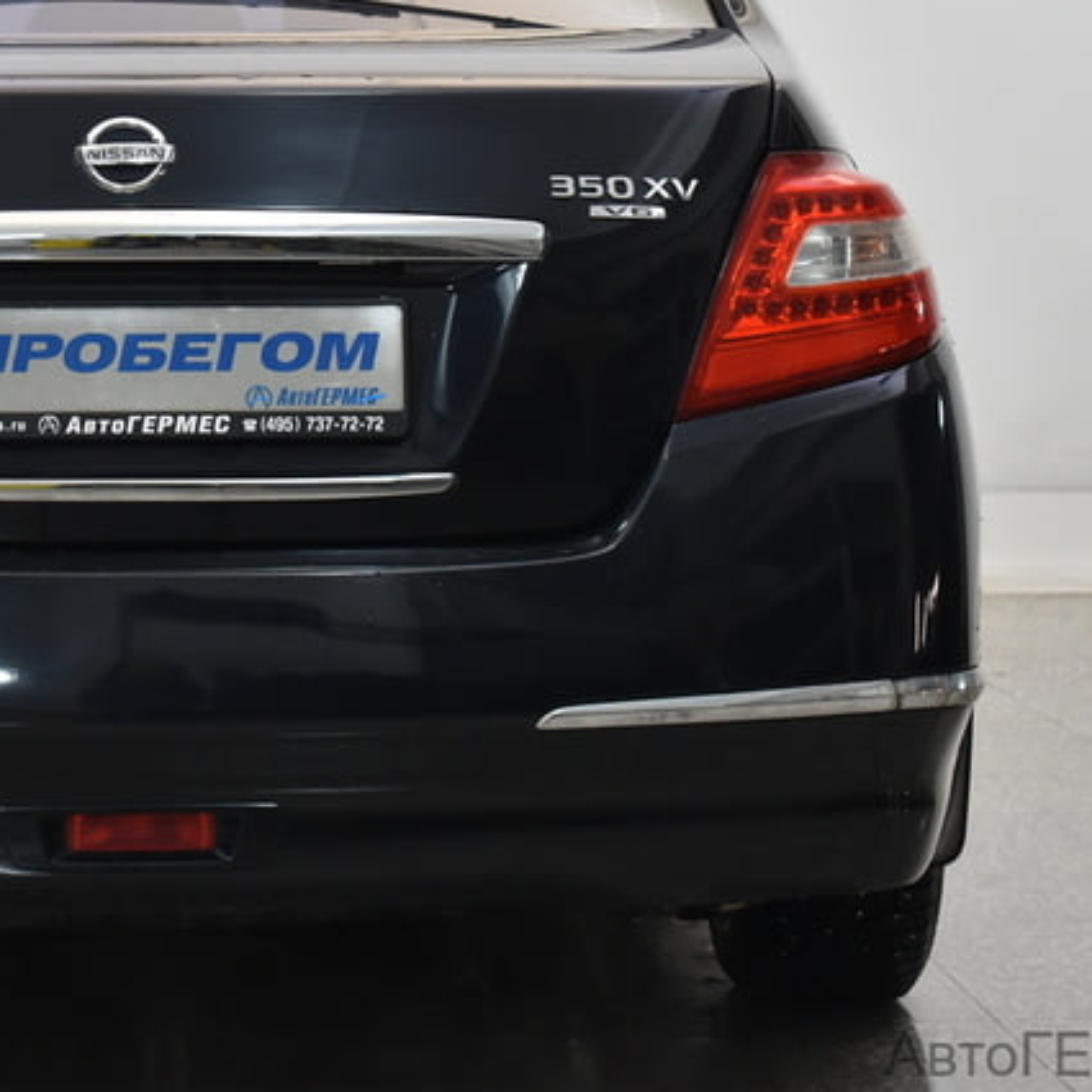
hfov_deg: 12.8
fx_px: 4818
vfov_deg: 12.9
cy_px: 331
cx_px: 139
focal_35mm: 135
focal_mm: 50
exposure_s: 1/50
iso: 800
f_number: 5.6
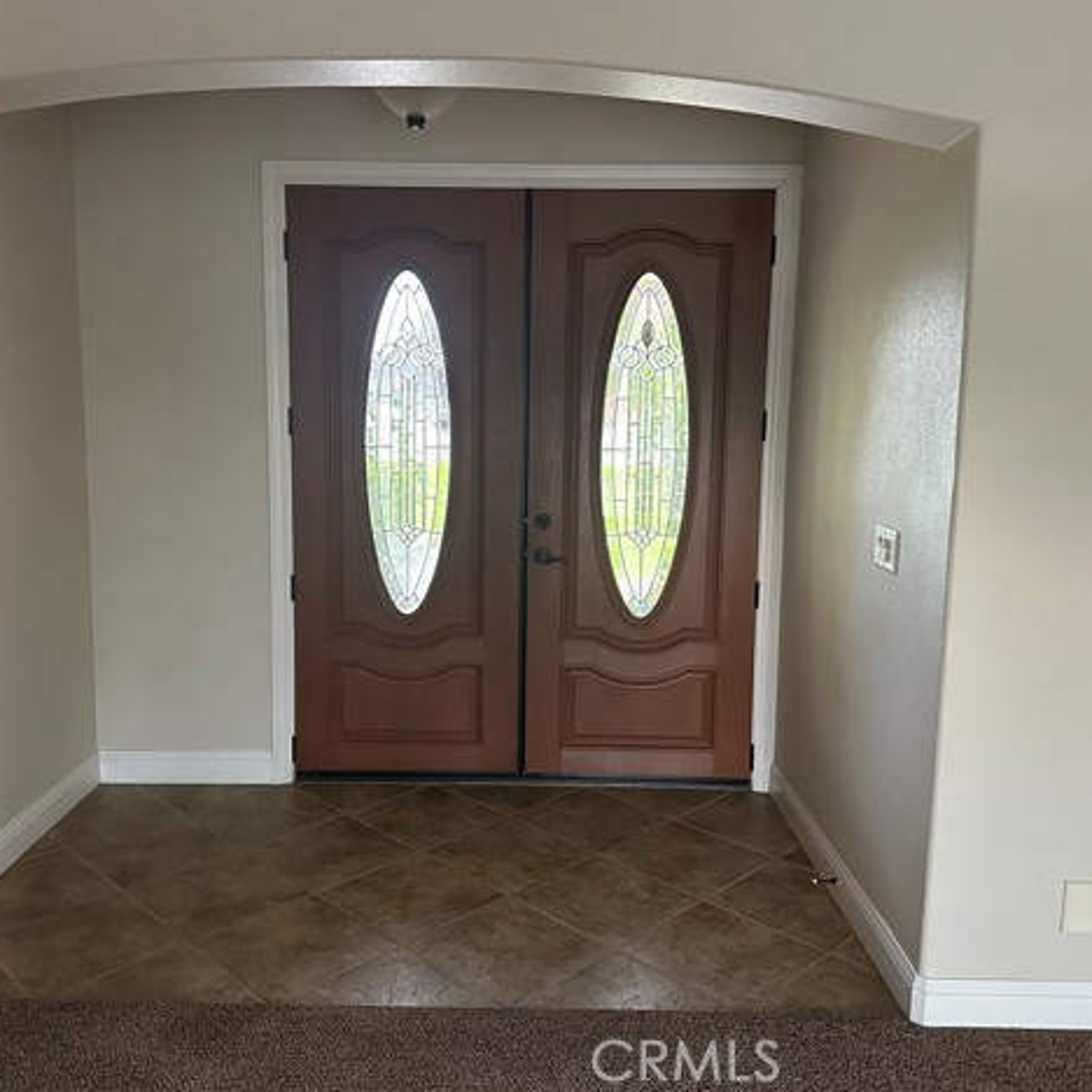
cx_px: 490
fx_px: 1035
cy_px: 534
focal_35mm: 29
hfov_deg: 55.5
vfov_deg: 55.6
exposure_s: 1/60
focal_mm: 6.86
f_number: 1.78
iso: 800
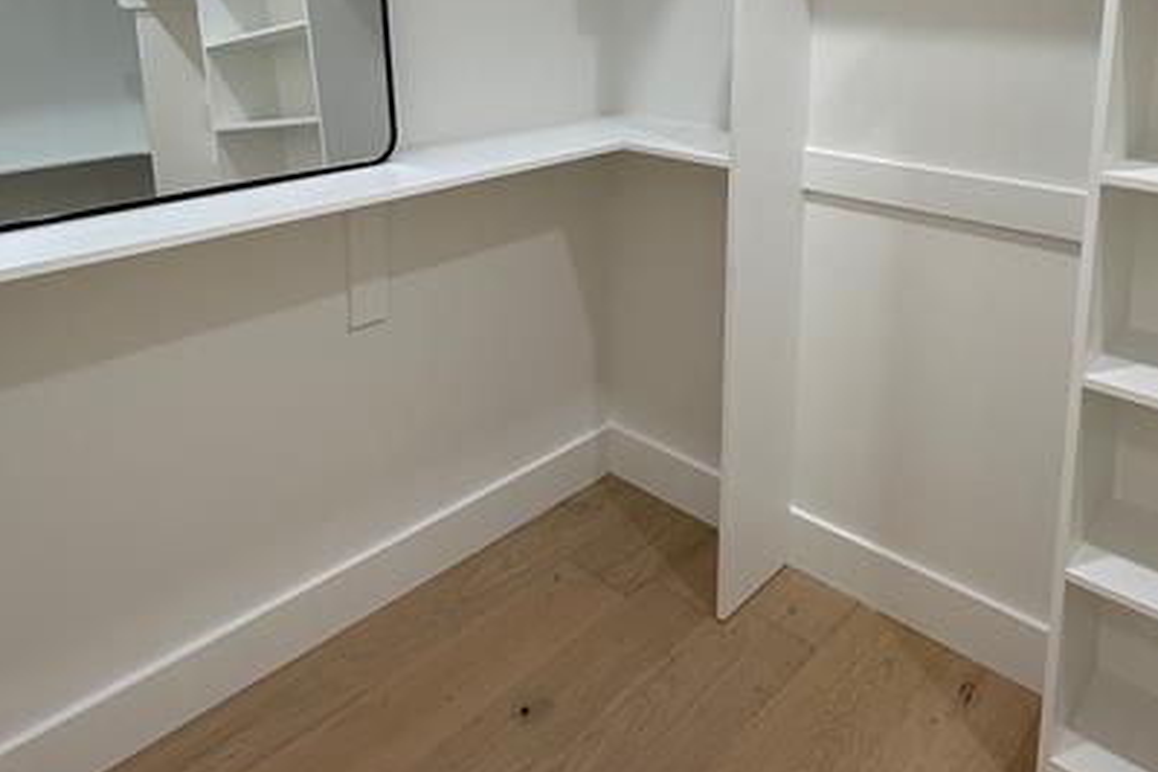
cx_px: 554
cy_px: 104
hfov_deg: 65.4
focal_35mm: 28
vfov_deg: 43.2
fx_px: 901
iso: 160
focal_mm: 2.22
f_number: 2.2
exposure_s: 1/120
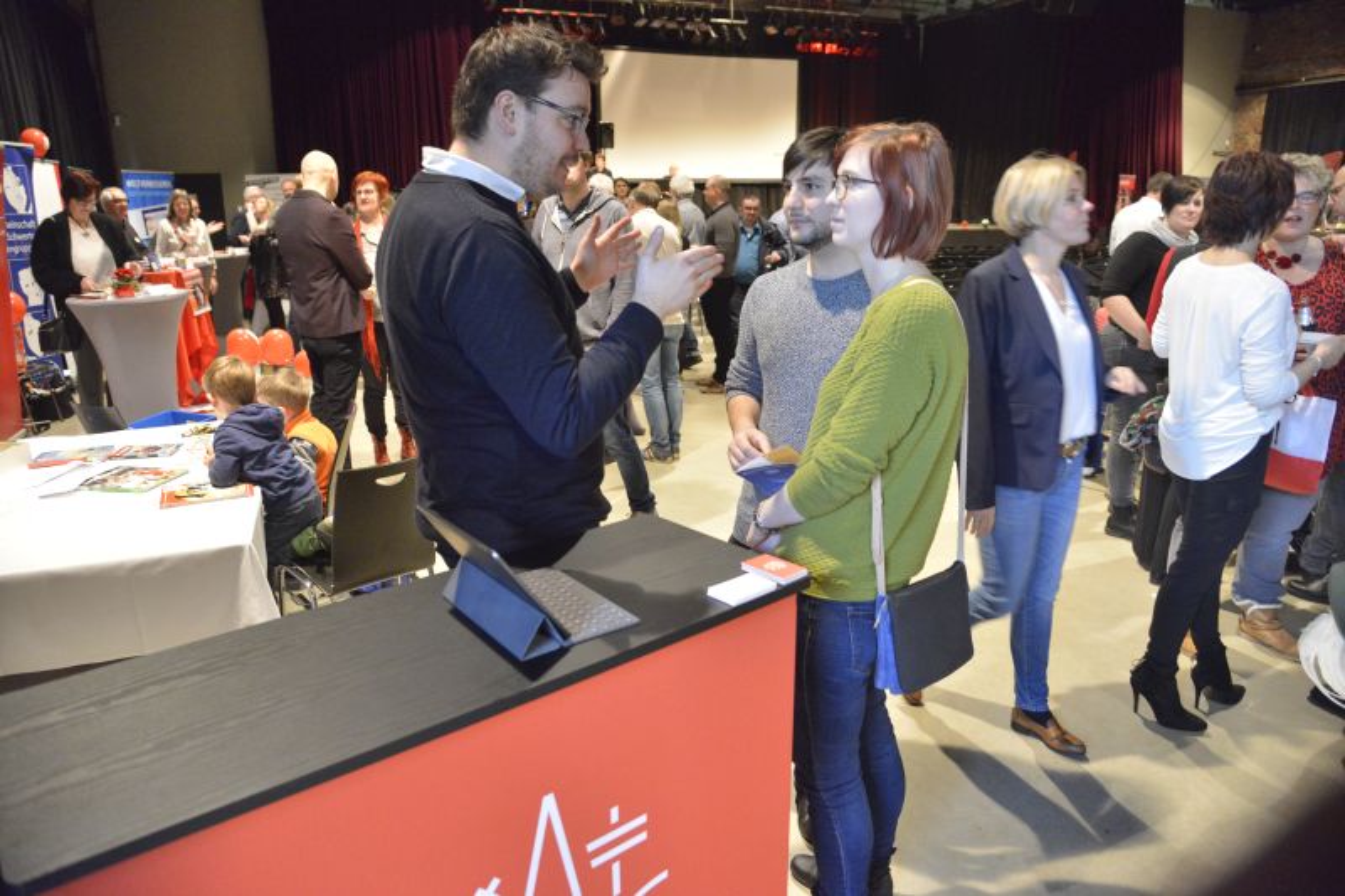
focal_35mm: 24
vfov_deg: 53.1
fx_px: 896
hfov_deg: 73.8
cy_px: 448
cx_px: 672
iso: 6400
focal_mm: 24
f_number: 4
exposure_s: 1/60
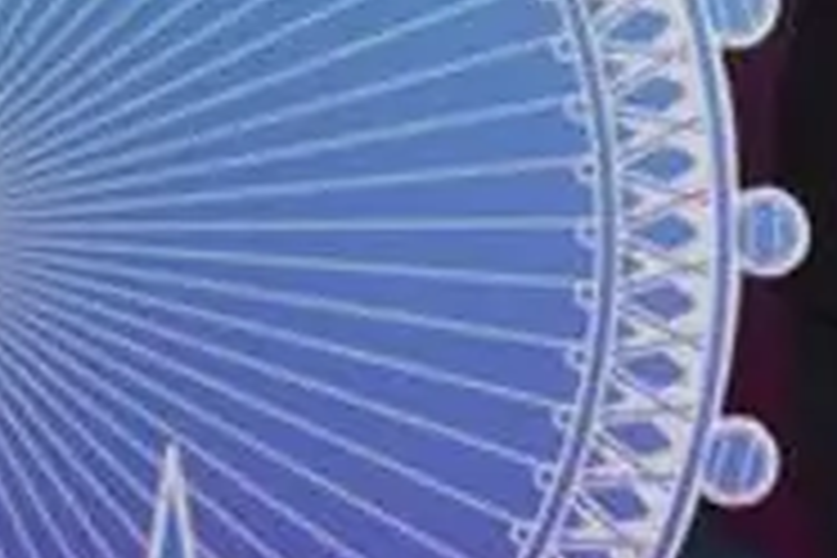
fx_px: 7811
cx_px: 1202
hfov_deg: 6.1
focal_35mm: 336
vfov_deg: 4.0
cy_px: -567
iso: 1250
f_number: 14
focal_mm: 80
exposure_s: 1/125
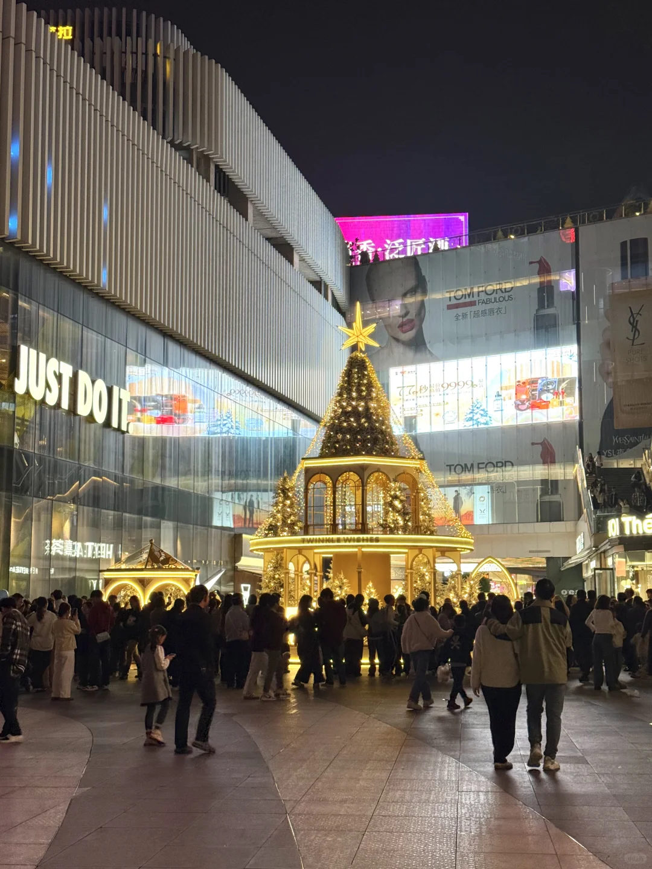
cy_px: 434
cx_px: 326
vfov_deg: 39.7
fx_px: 1205
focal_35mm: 48
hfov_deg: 30.3
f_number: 1.78
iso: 50
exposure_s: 1/122
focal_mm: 6.76
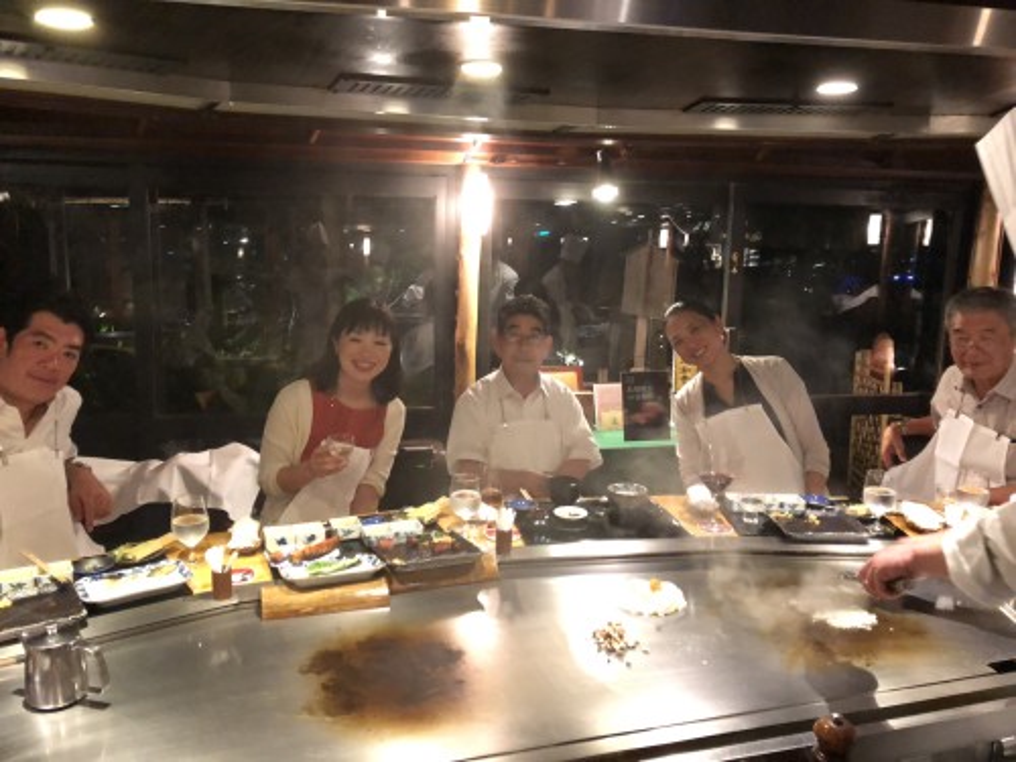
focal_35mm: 29
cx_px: 508
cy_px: 381
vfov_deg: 48.2
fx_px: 851
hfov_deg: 61.7
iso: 640
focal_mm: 3.99
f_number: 1.8
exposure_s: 1/33
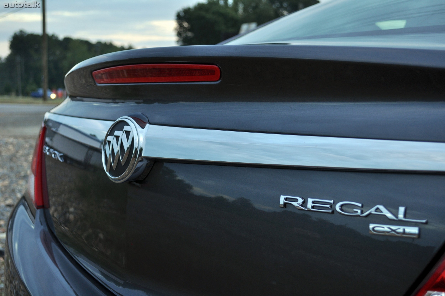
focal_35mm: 44
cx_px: 222
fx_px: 537
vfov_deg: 30.8
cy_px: 148
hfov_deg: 45.0
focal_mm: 29
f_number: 4.5
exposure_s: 1/50
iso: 200
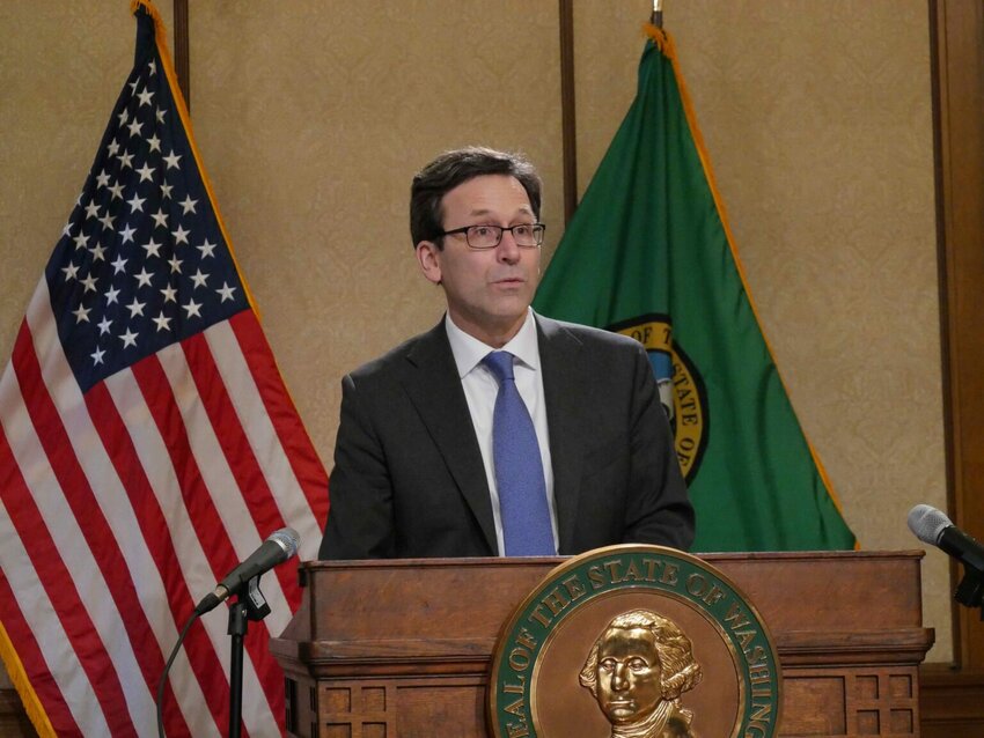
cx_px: 492
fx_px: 2787
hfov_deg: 20.0
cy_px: 369
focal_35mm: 98
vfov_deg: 15.1
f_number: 6.3
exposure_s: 1/200
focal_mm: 49
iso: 6400
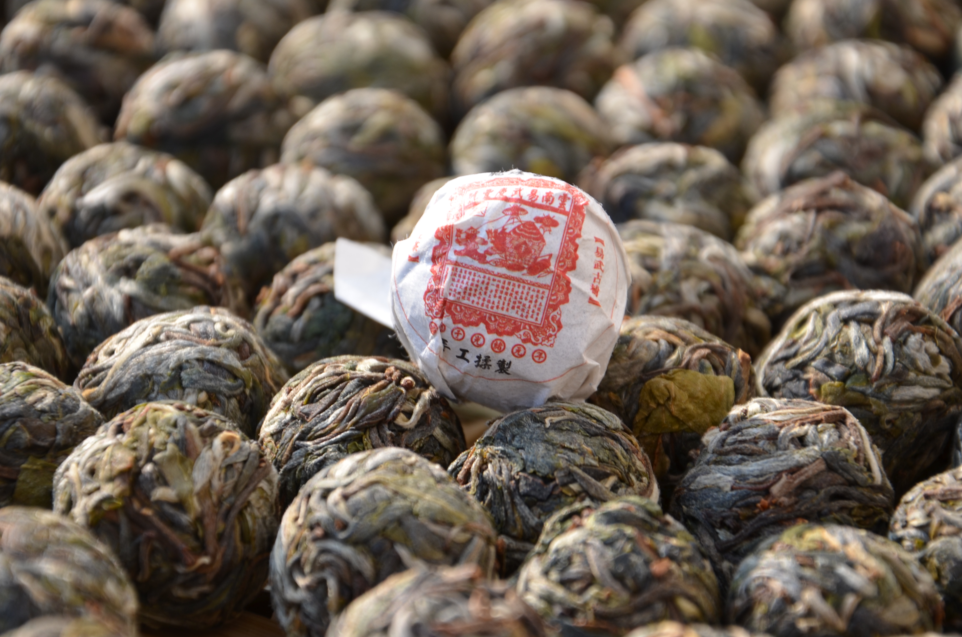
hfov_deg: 12.0
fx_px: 4560
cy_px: 323
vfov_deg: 8.0
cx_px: 520
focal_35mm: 171
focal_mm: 90
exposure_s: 1/125
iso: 100
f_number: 5.6
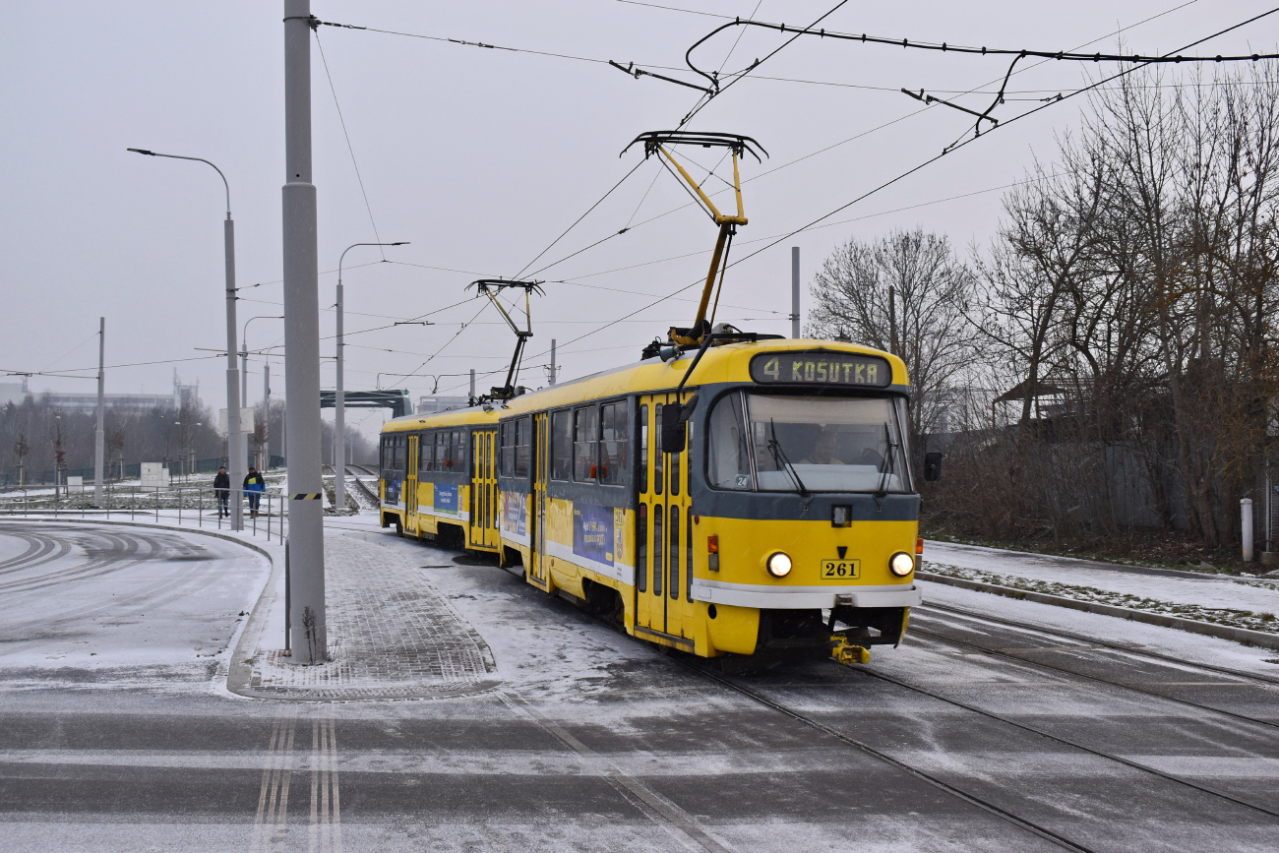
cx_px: 640
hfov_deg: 47.9
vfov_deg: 33.0
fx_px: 1439
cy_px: 426
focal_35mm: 40
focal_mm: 27
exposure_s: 1/200
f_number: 7.1
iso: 400
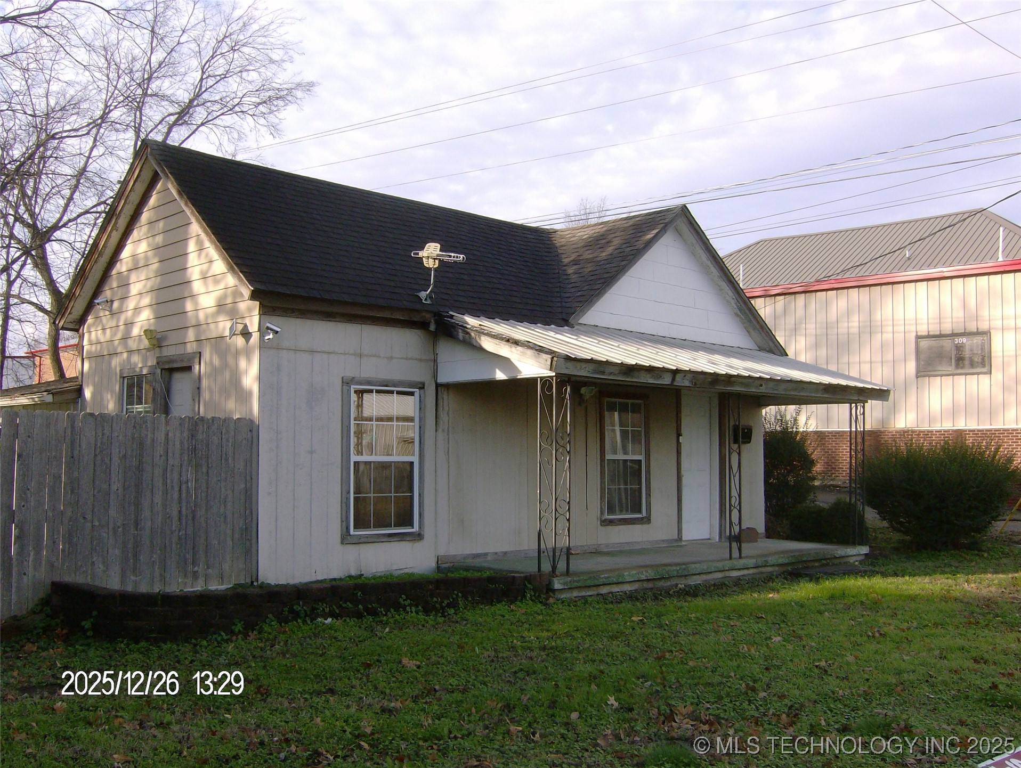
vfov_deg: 39.7
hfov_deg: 51.3
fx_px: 1063
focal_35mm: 36
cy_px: 384
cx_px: 510
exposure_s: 1/259
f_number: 4.7
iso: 100
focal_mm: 6
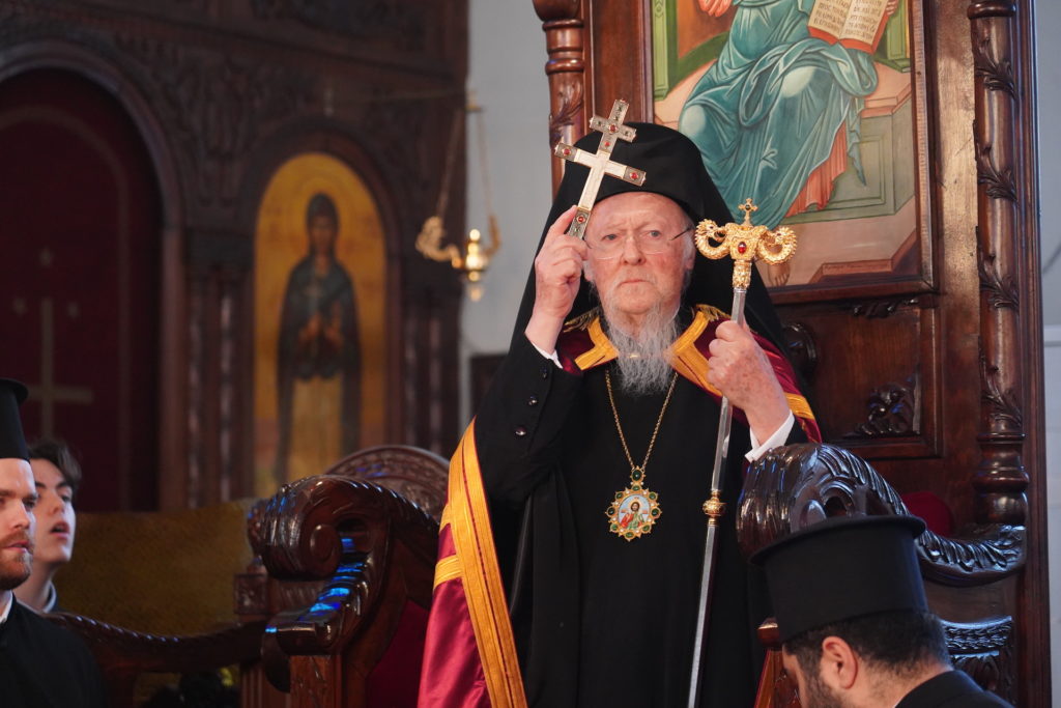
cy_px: 354
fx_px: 3095
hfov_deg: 19.5
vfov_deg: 13.0
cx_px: 530
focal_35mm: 105
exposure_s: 1/160
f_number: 4
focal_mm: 105
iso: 6400
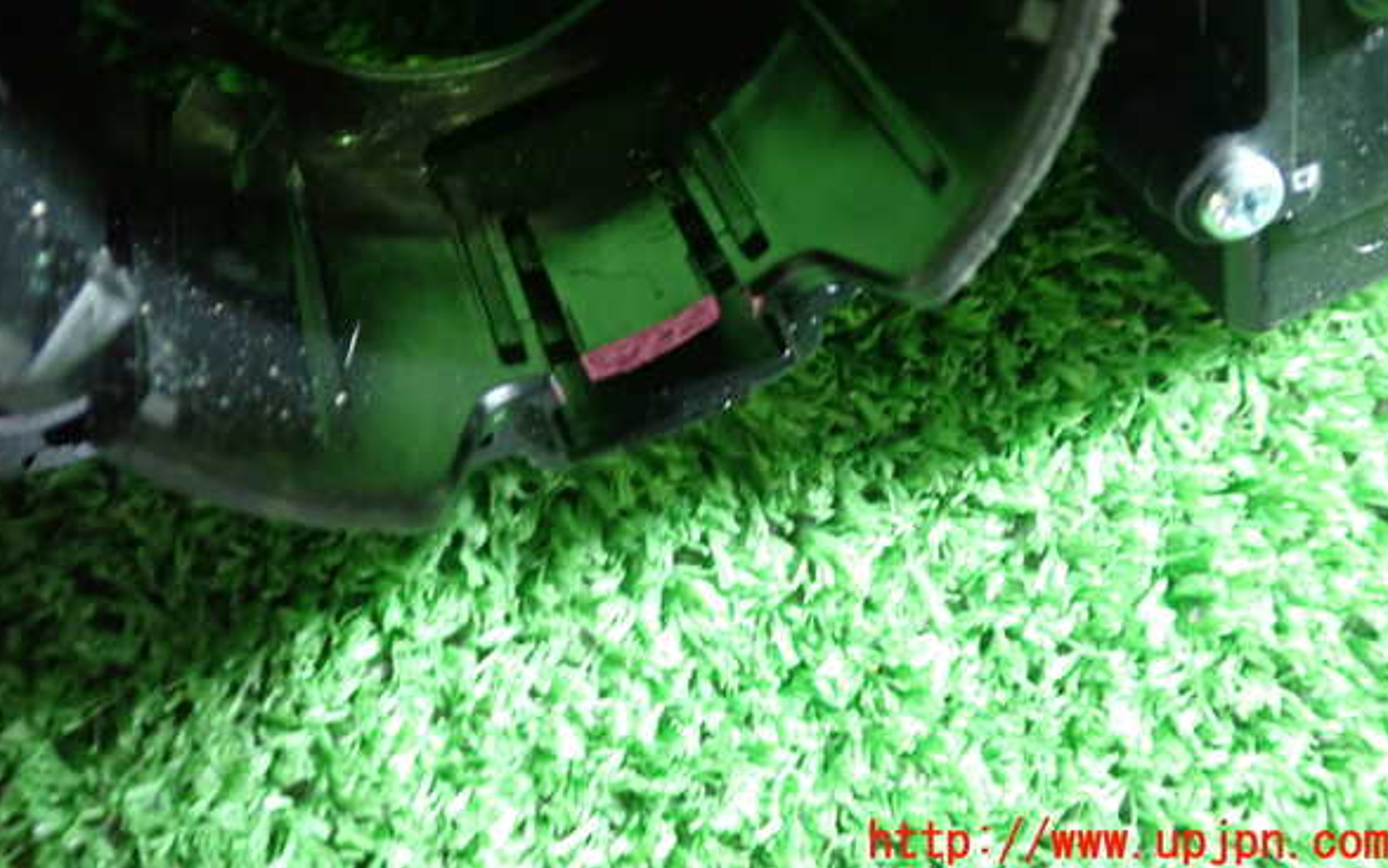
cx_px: 693
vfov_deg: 32.7
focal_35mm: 39
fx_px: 1475
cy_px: 341
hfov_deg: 50.4
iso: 800
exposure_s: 1/15
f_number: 2.5
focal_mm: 6.37
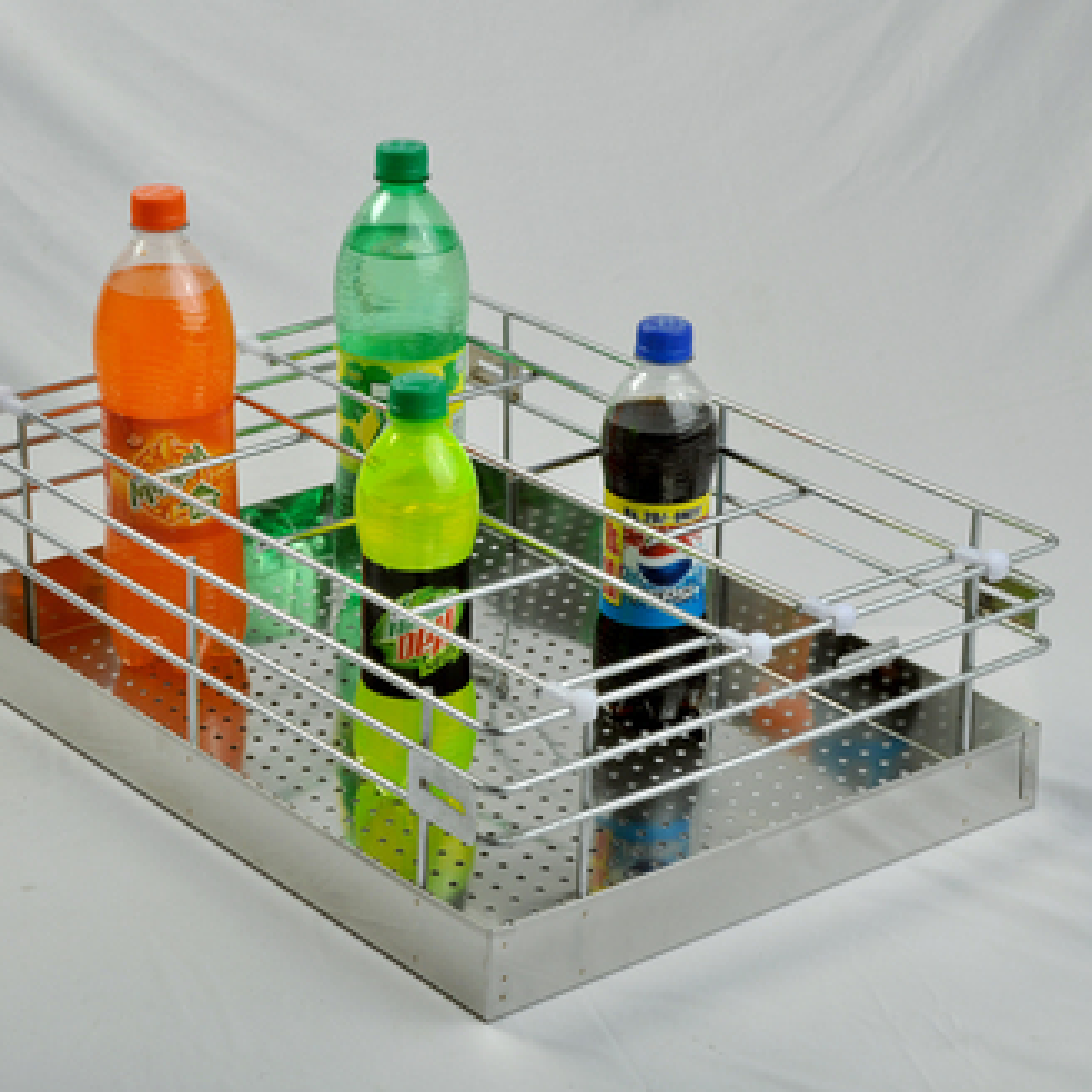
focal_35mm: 97
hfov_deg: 17.9
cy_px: 549
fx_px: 3462
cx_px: 493
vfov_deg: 17.9
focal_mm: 50
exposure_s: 1/125
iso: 200
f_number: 22
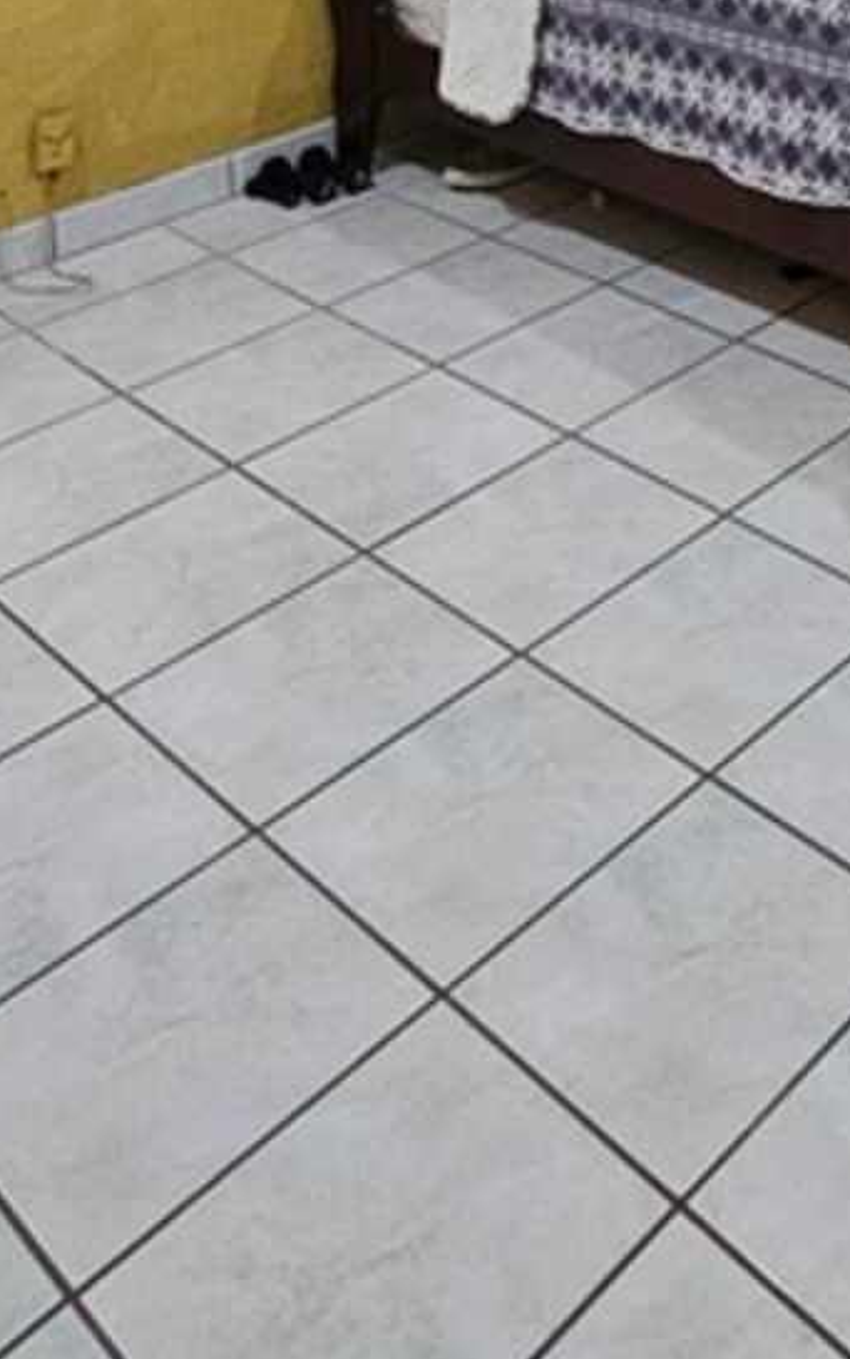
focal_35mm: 43
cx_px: 1046
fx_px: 1593
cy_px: -437
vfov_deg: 33.1
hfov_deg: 26.3
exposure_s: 1/40
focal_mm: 2.2
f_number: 2.2
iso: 320
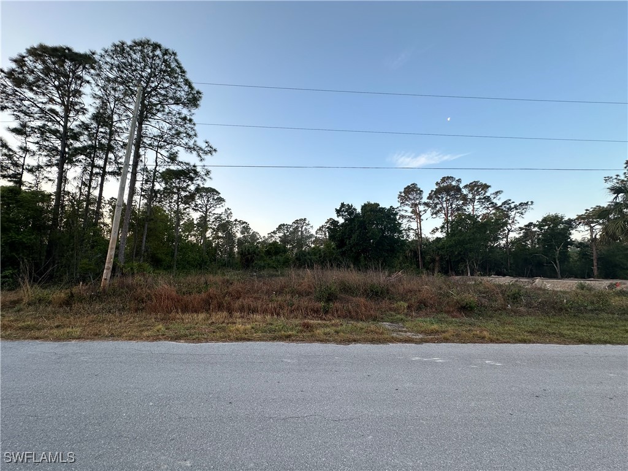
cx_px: 314
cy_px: 236
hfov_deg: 102.1
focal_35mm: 14
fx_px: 254
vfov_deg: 85.7
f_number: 2.2
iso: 40
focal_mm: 2.22
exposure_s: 1/284
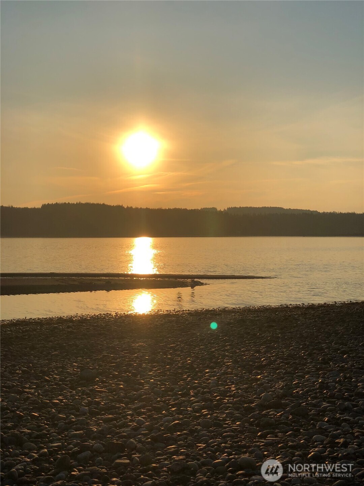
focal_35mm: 52
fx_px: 729
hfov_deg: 28.0
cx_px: 182
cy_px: 243
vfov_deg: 36.8
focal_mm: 6
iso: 16
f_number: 2.4
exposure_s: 1/3205
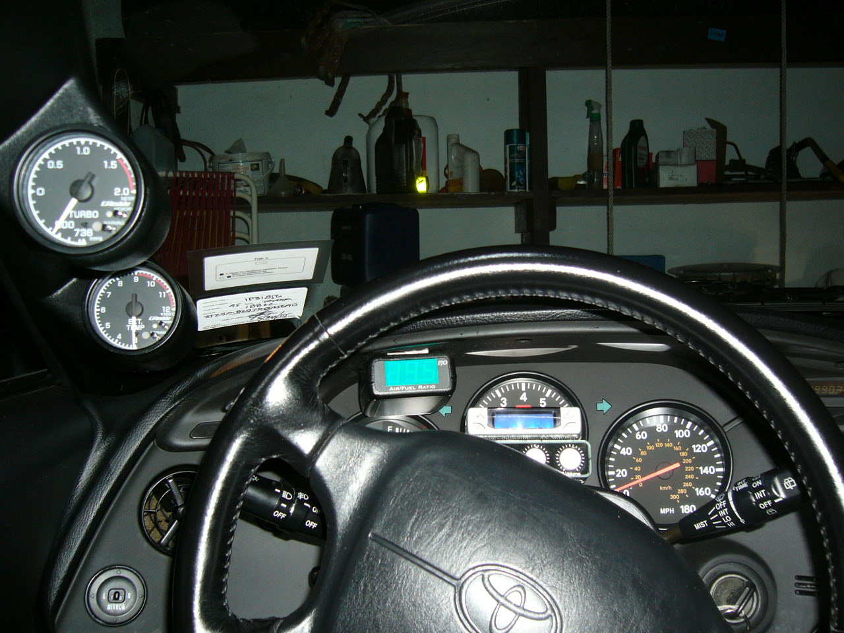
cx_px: 422
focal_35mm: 35
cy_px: 316
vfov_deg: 40.7
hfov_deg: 52.6
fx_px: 853
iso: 100
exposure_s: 1/60
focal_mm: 5.8
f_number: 2.8
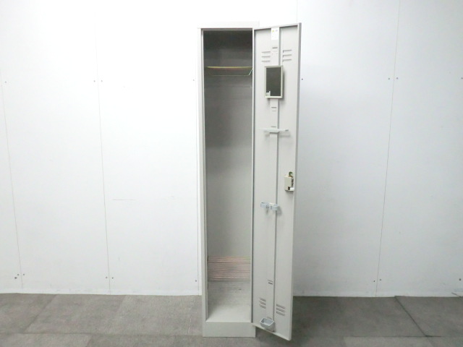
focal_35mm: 32
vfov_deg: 44.2
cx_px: 232
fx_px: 428
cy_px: 174
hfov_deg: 56.8
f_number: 3.5
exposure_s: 1/60
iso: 640
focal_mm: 5.8
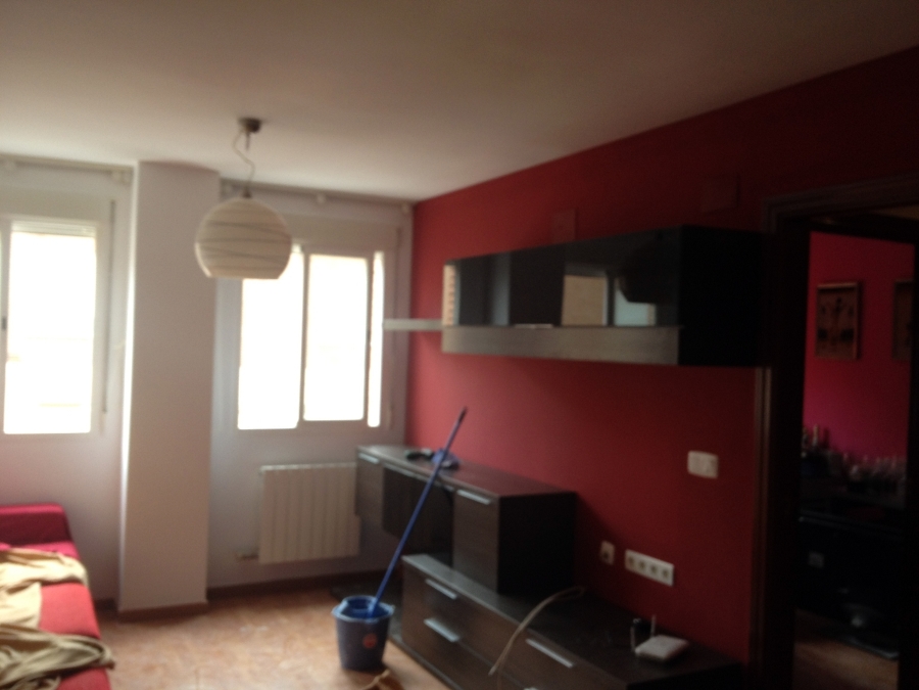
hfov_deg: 52.6
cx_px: 460
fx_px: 929
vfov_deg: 40.7
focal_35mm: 35
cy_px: 345
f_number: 2.4
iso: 80
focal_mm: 4.28
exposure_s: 1/30
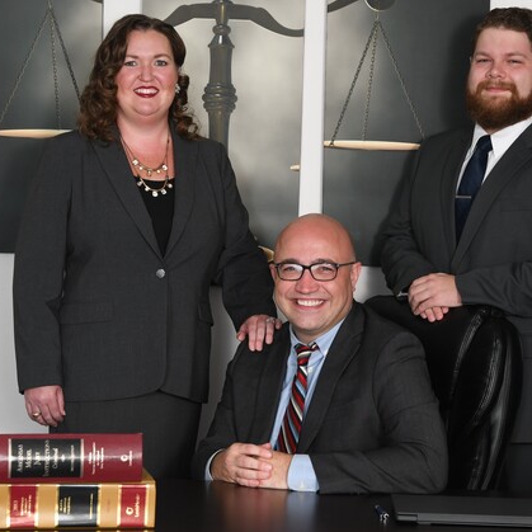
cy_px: 269
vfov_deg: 23.4
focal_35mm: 74
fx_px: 1287
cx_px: 369
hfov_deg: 23.2
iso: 200
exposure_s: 1/125
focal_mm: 48
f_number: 5.6
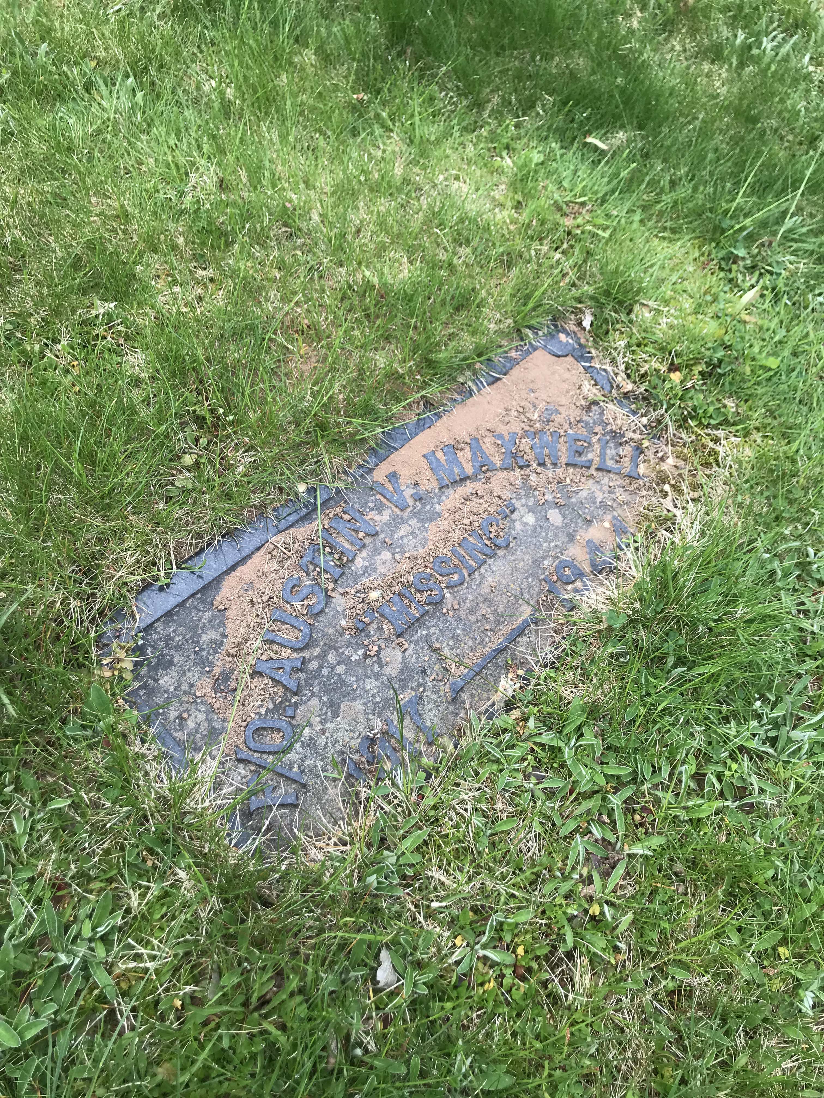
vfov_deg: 63.4
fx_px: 889
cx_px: 412
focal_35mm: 28
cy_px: 549
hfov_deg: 49.7
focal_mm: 3.99
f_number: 1.8
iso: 20
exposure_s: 1/187
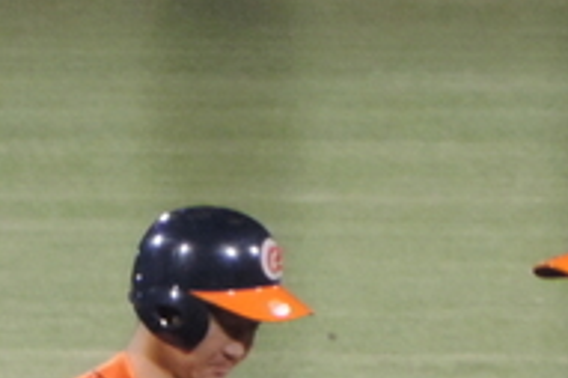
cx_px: 437
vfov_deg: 0.5
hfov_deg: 0.8
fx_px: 41238
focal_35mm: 2616
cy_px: 699
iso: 800
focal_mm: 107
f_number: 4.9
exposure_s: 1/50
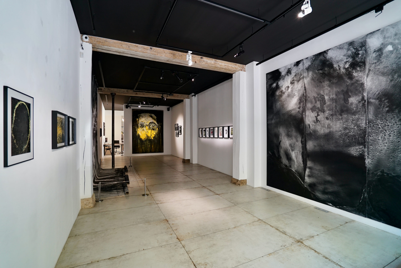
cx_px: 200
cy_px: 134
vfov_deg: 73.8
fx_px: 178
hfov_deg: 96.7
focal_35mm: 16
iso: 640
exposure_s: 1/50
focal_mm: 16
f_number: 4
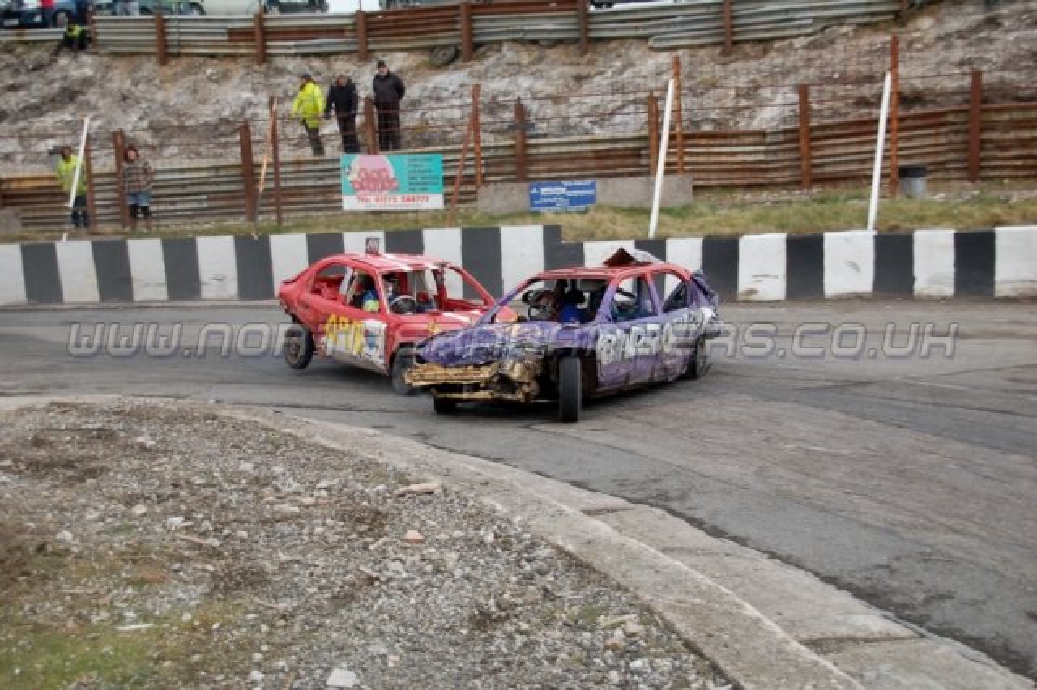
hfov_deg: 38.9
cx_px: 518
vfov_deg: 26.5
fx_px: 1468
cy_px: 345
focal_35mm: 51
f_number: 4.5
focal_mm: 34
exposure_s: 1/500
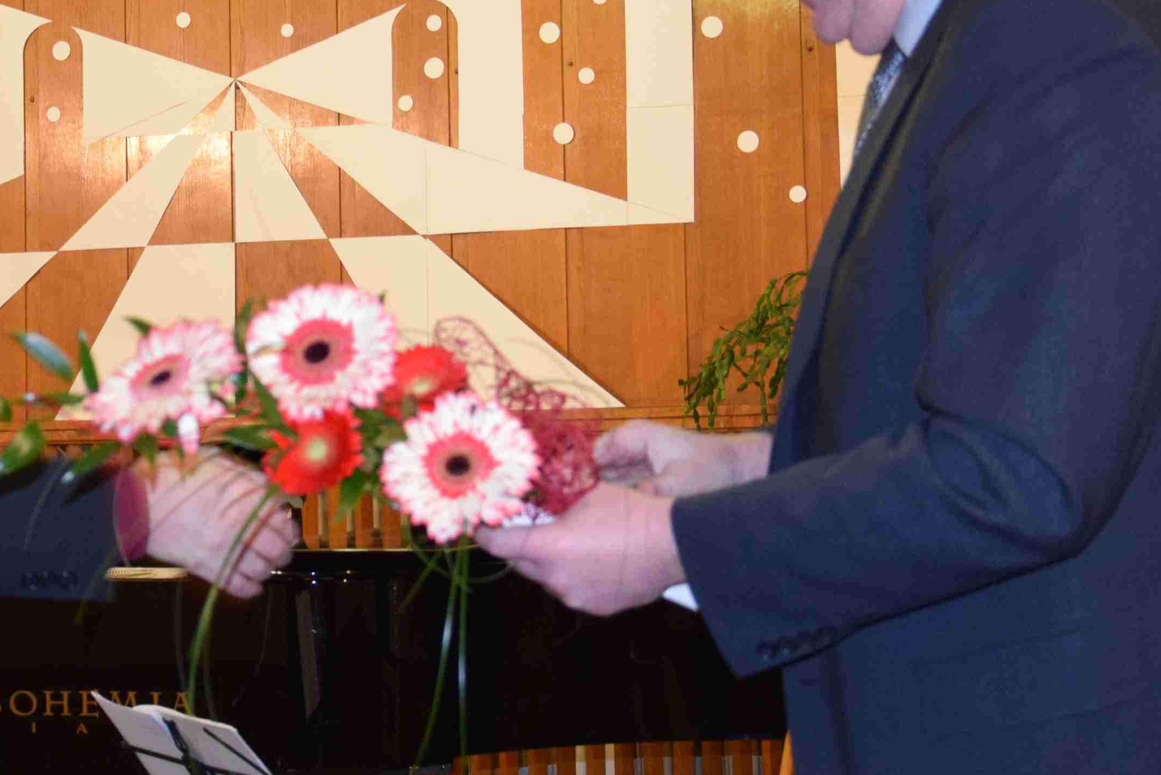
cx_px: 387
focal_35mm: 88
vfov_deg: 15.5
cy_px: 238
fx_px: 2839
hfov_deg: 23.0
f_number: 4
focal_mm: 28
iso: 1800
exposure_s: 1/60
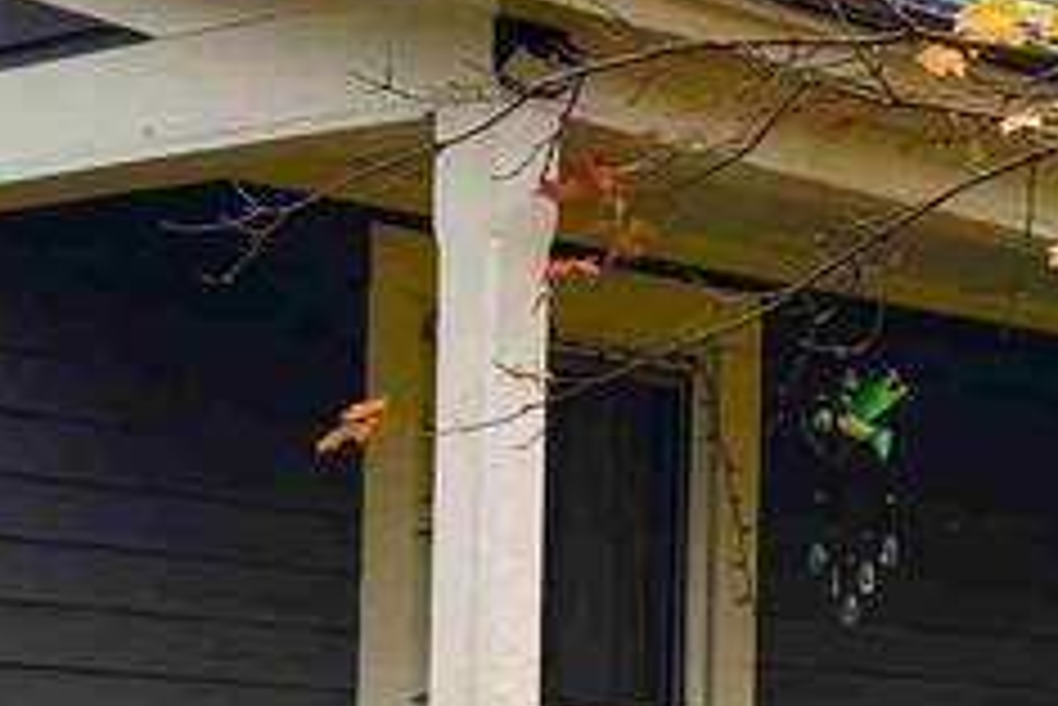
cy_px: 652
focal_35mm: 136
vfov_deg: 10.0
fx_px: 3999
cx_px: 995
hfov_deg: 14.9
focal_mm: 6.76
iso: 80
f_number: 1.78
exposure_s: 1/531
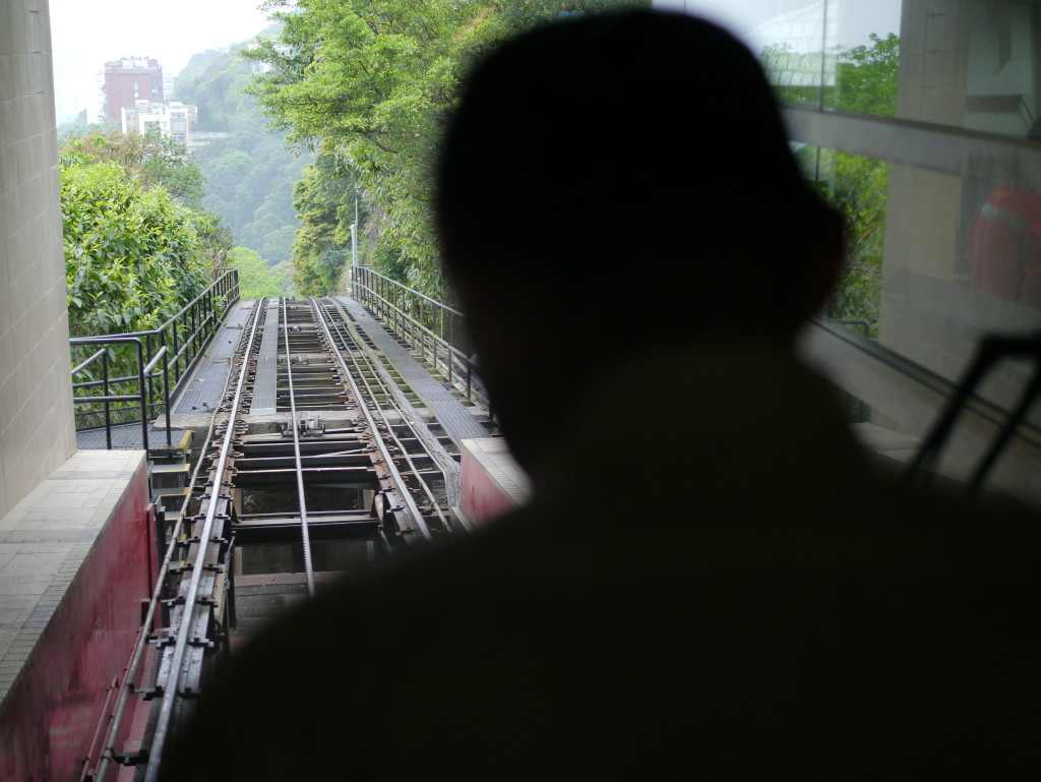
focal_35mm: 50
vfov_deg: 29.1
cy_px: 391
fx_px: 1504
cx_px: 520
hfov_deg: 38.2
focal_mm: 25
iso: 160
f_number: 1.4
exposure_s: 1/320
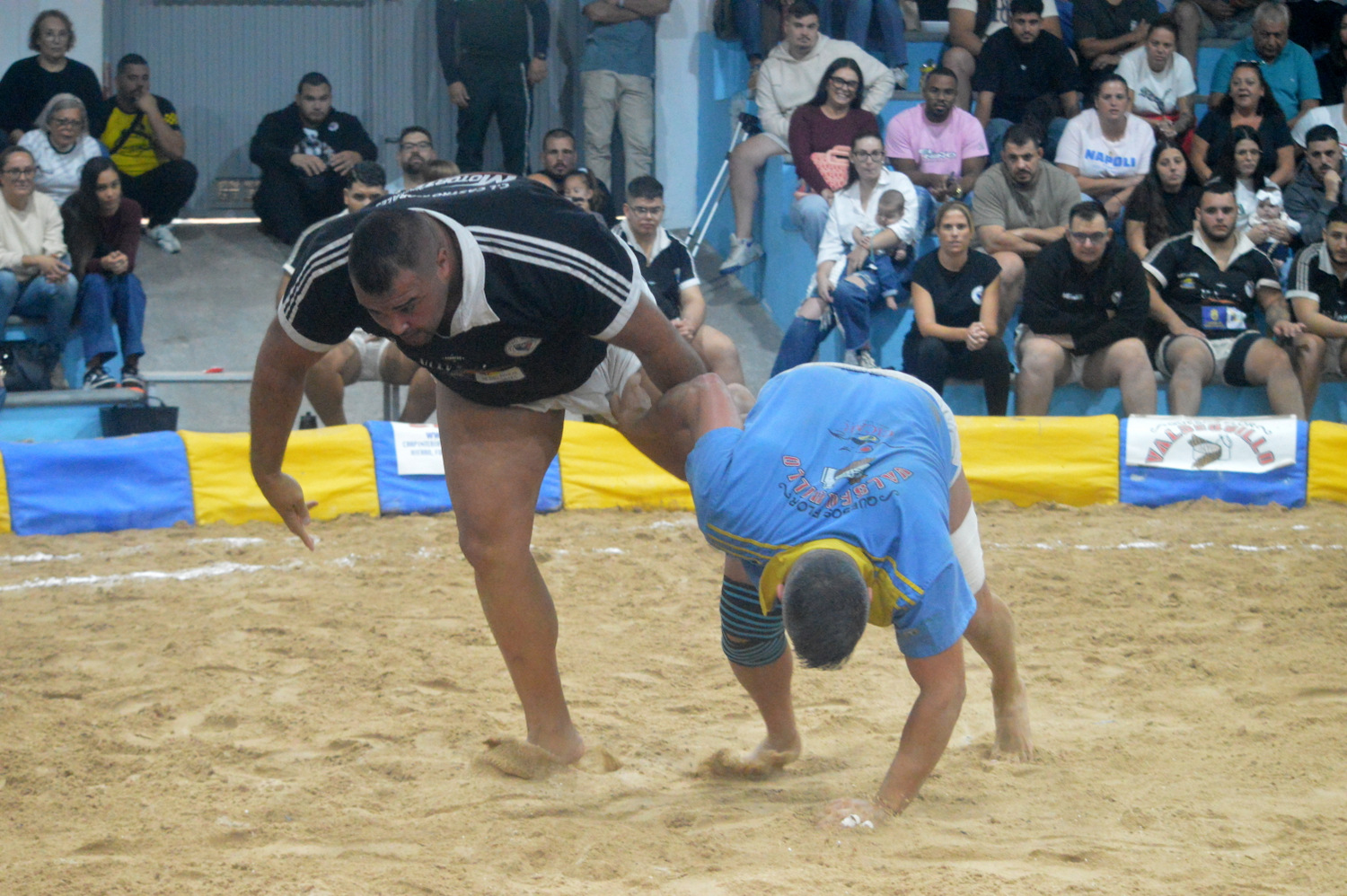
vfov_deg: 15.7
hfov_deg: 23.4
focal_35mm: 87
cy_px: 448
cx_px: 674
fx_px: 3253
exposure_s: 1/400
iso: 6400
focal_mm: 58
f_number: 5.6
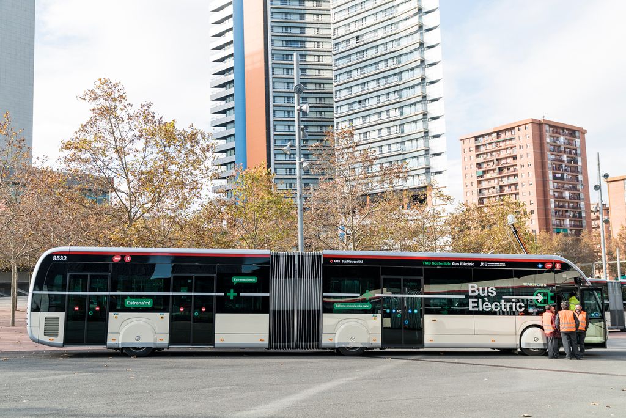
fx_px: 626
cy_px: 209
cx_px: 313
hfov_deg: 53.1
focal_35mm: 36
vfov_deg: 36.9
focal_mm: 36
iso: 125
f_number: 4
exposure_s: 1/500
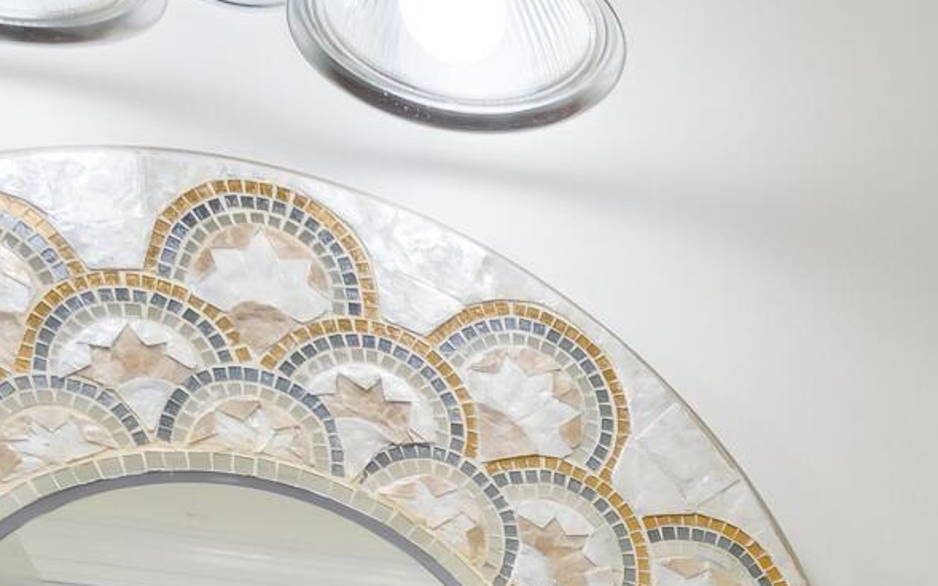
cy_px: 1280
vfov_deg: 13.0
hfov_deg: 21.8
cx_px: 1304
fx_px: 2122
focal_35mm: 83
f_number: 11
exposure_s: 1/20
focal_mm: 16
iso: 200
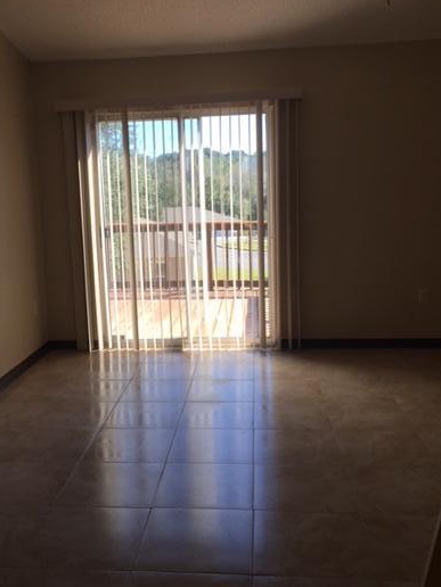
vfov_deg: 51.3
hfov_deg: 39.6
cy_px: 284
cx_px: 194
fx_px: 612
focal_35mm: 36
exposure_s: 1/356
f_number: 2.2
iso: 32
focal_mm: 4.15
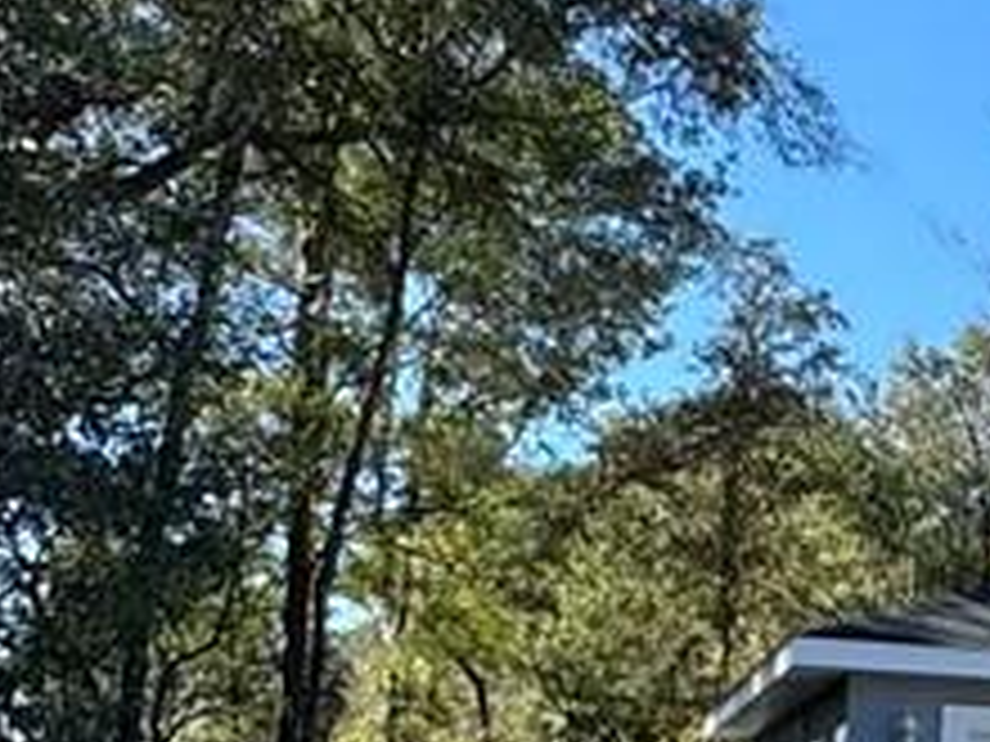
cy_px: 814
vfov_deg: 14.2
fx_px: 2917
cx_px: 1773
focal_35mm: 102
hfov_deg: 16.3
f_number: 2.2
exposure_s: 1/968
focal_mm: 2.22
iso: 50
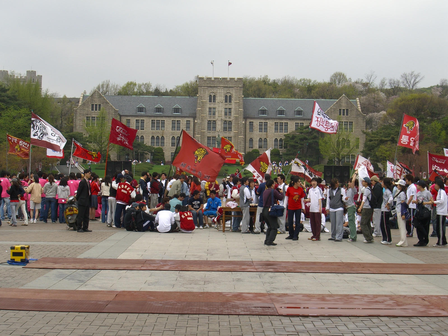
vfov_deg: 21.6
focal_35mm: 68
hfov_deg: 28.6
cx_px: 224
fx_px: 880
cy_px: 168
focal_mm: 14.2
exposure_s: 1/250
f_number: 5.6
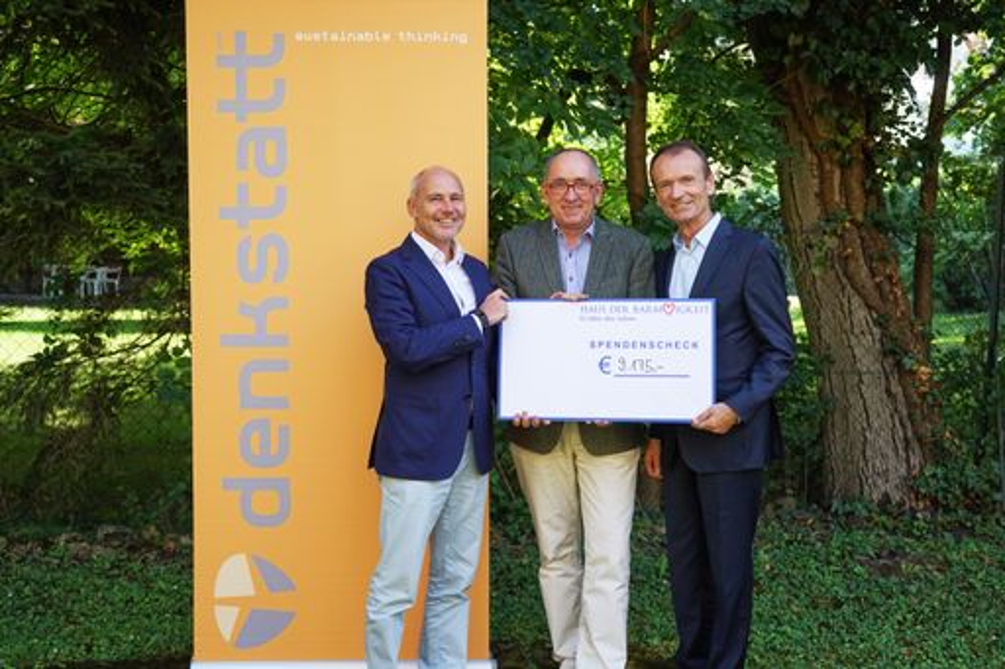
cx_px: 502
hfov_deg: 46.4
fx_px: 1172
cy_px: 334
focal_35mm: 42
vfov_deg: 31.9
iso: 100
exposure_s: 1/160
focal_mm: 42
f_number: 4.5
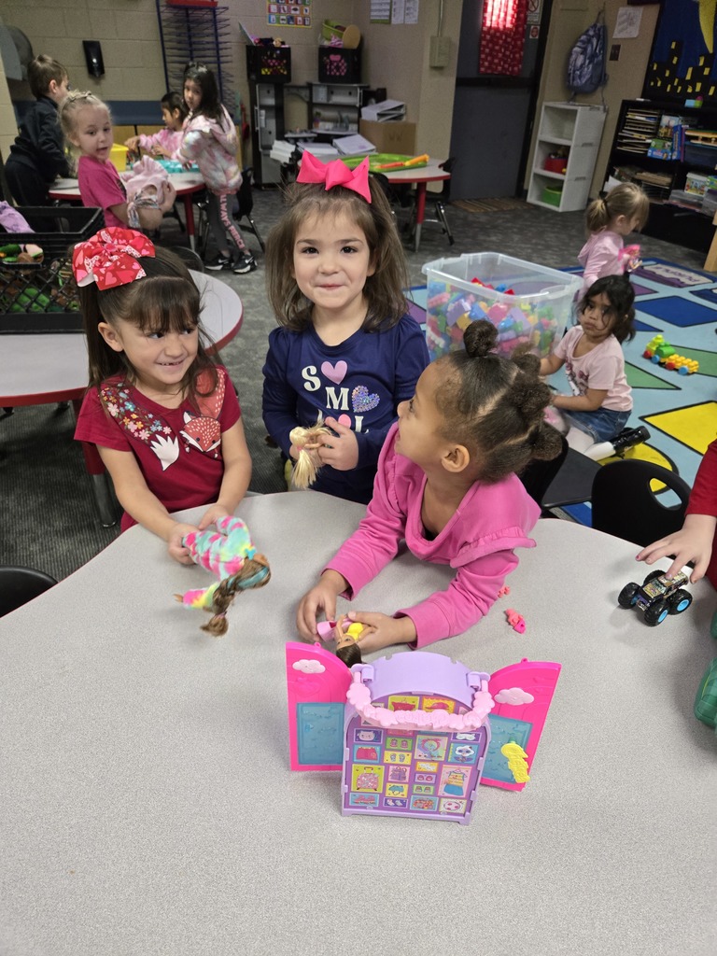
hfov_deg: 58.9
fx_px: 635
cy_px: 478
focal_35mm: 23
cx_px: 358
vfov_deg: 73.9
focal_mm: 5.4
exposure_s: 1/120
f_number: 1.8
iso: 640
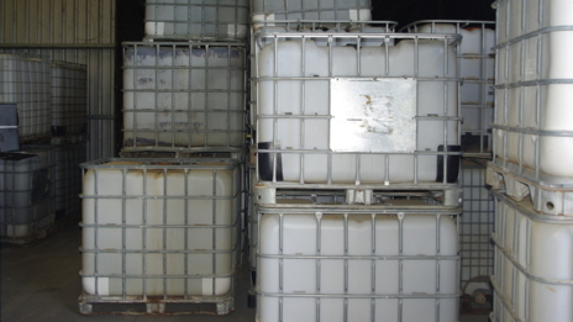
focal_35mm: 42
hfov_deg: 48.4
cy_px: 128
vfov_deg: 28.3
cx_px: 280
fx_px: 638
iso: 100
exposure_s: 1/45
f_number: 4
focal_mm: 26.25
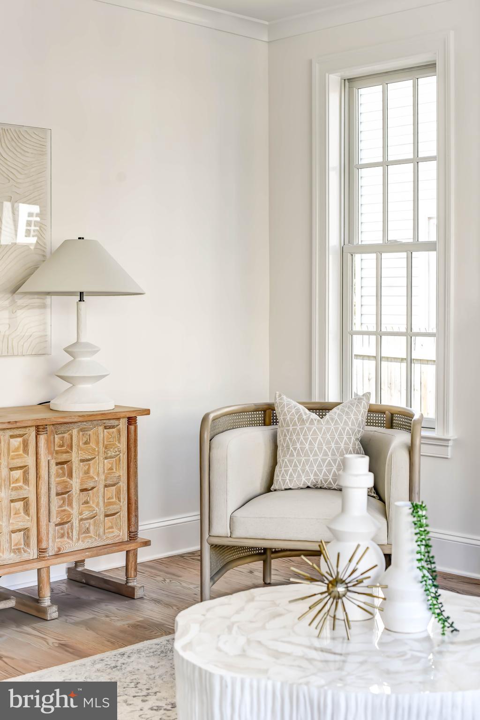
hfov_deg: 27.0
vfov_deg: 39.6
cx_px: 240
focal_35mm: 50
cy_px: 360
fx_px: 1000
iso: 200
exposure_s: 1/60
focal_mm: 50
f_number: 4.5
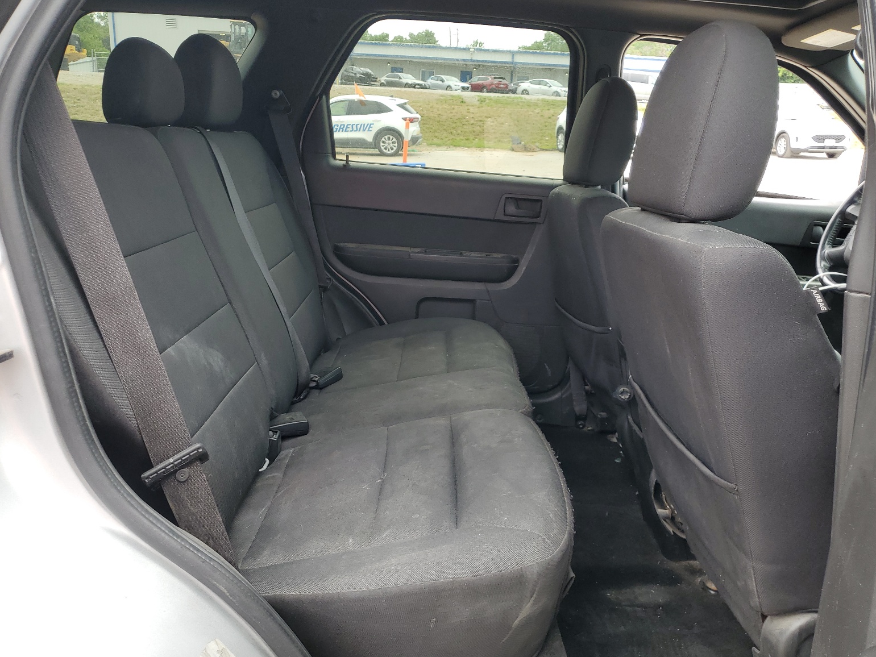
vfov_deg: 51.4
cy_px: 331
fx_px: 683
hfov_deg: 65.3
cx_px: 442
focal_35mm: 27
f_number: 1.5
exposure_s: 1/200
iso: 50
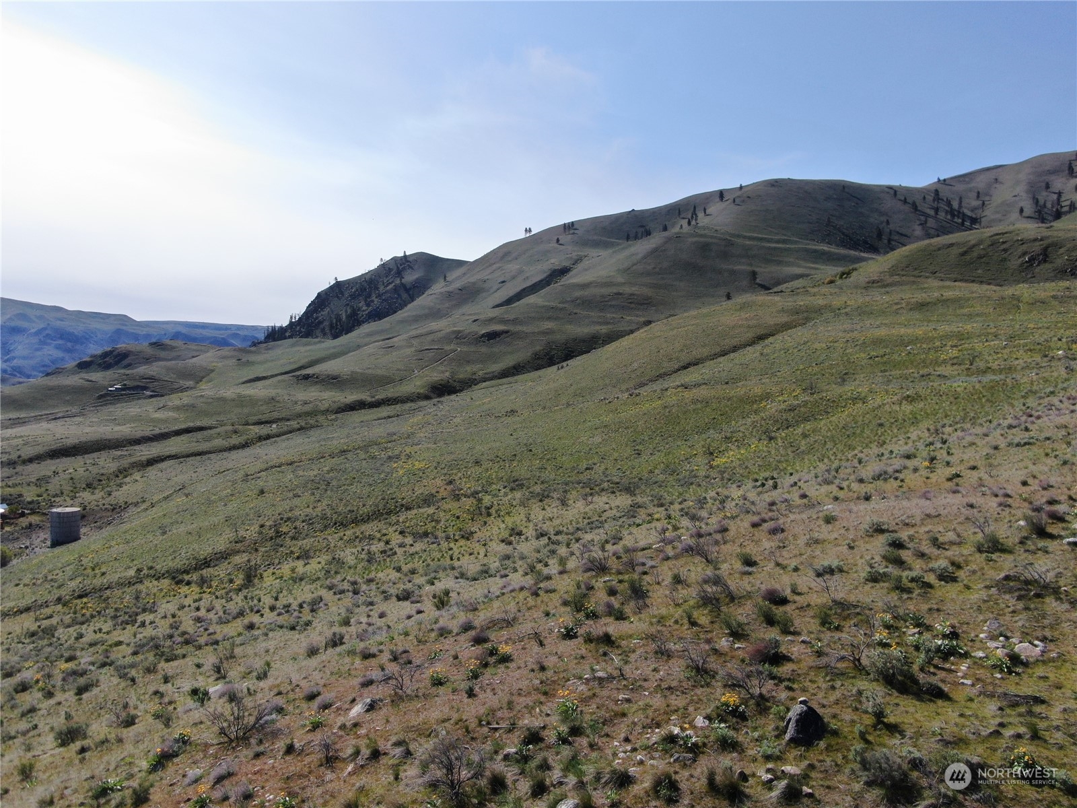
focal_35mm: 24
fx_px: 747
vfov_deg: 56.8
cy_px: 404
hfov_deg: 71.6
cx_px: 538
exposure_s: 1/2000
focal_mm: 4.39
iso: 100
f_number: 2.8
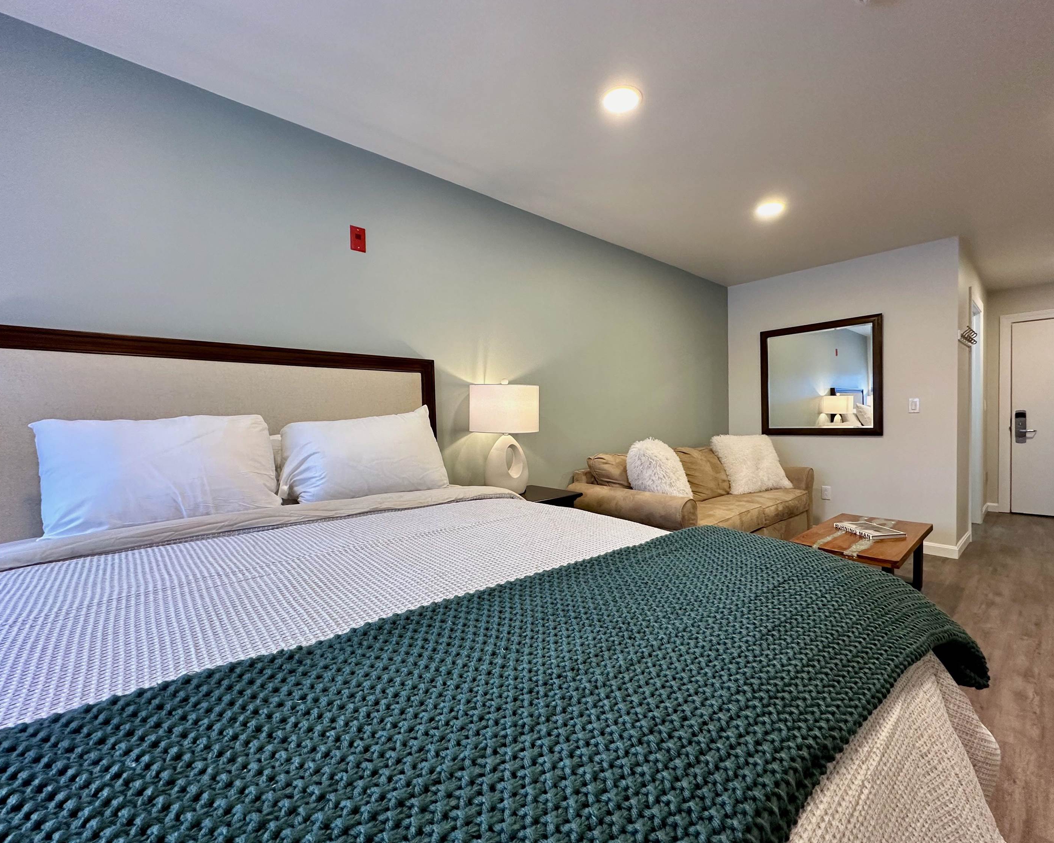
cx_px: 568
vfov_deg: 84.0
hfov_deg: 96.6
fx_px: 468
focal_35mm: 15
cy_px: 431
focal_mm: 2.22
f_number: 2.2
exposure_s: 1/120
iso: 200
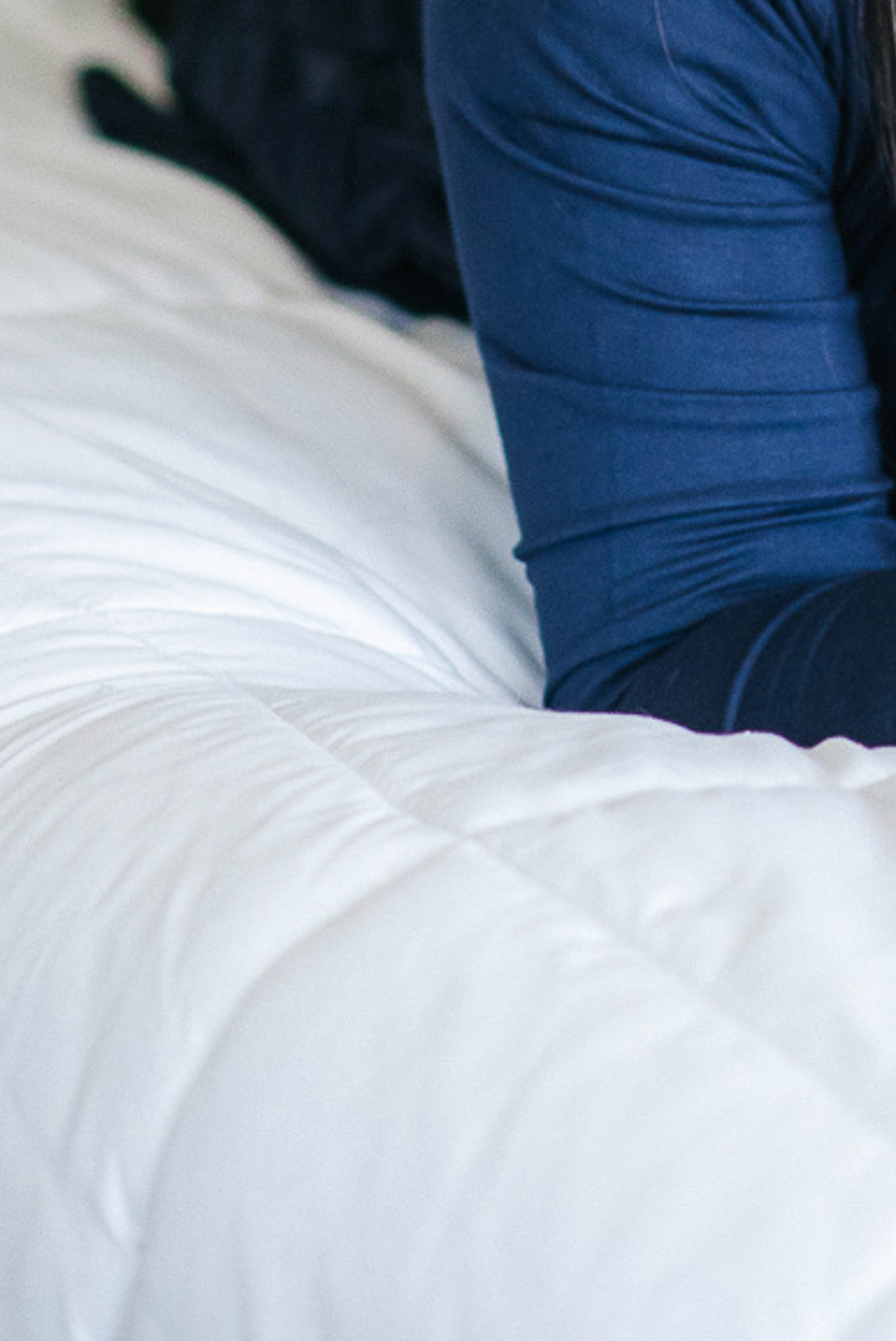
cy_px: -824
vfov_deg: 6.9
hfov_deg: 4.7
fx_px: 10962
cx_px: 1018
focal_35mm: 294
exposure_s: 1/200
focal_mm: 85
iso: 800
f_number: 2.2
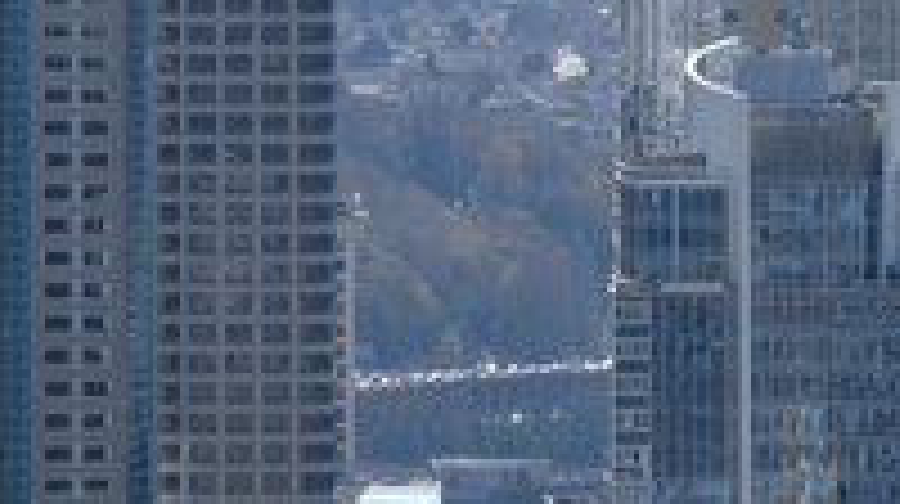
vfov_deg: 2.0
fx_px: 14661
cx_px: 1048
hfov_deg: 3.5
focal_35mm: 615
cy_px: -133
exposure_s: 1/400
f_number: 10
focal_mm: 112
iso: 200
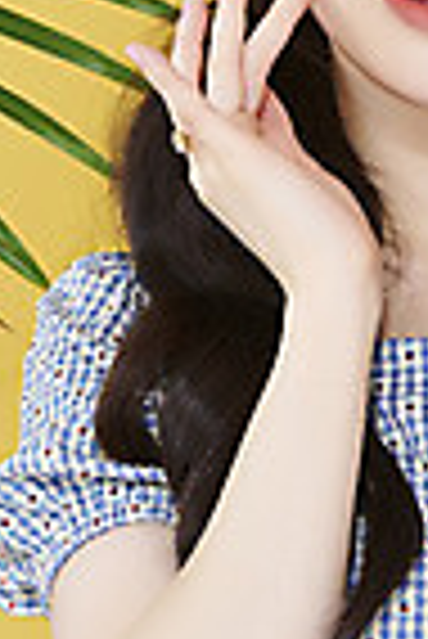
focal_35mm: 296
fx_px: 5265
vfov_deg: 6.9
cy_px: 81
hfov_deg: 4.7
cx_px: 372
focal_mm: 105
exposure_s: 1/125
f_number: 11
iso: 64
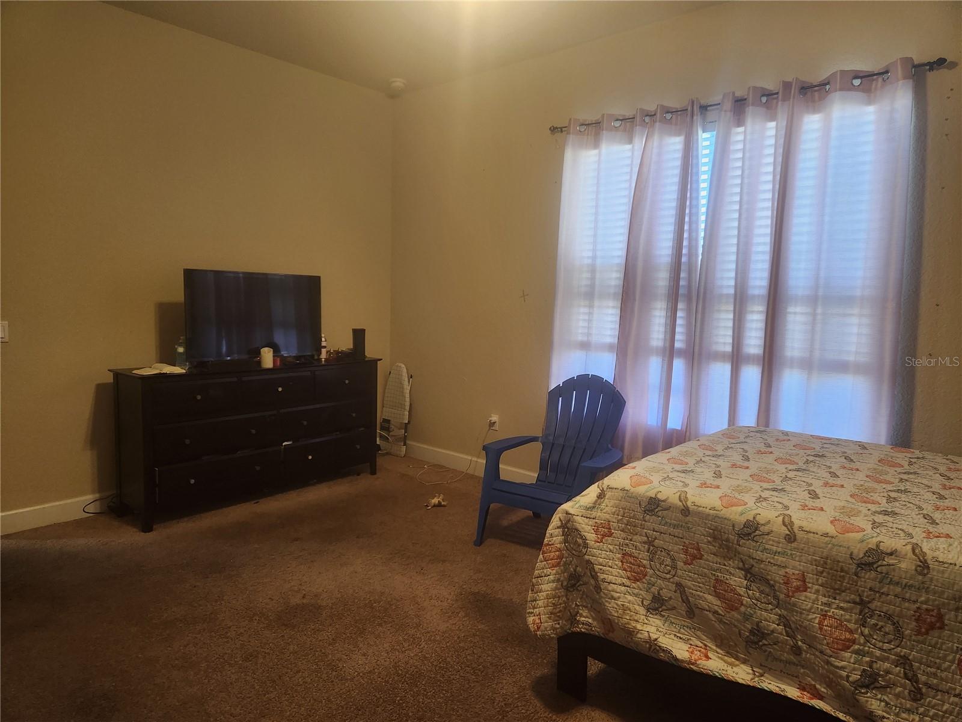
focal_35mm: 23
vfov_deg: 58.9
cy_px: 361
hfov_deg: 73.9
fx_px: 639
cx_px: 481
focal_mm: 5.4
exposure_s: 1/120
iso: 400
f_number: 1.8
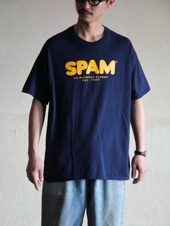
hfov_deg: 14.2
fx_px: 681
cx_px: 85
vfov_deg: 18.9
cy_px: 113
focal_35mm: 104
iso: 3200
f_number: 4
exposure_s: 1/25
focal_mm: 52
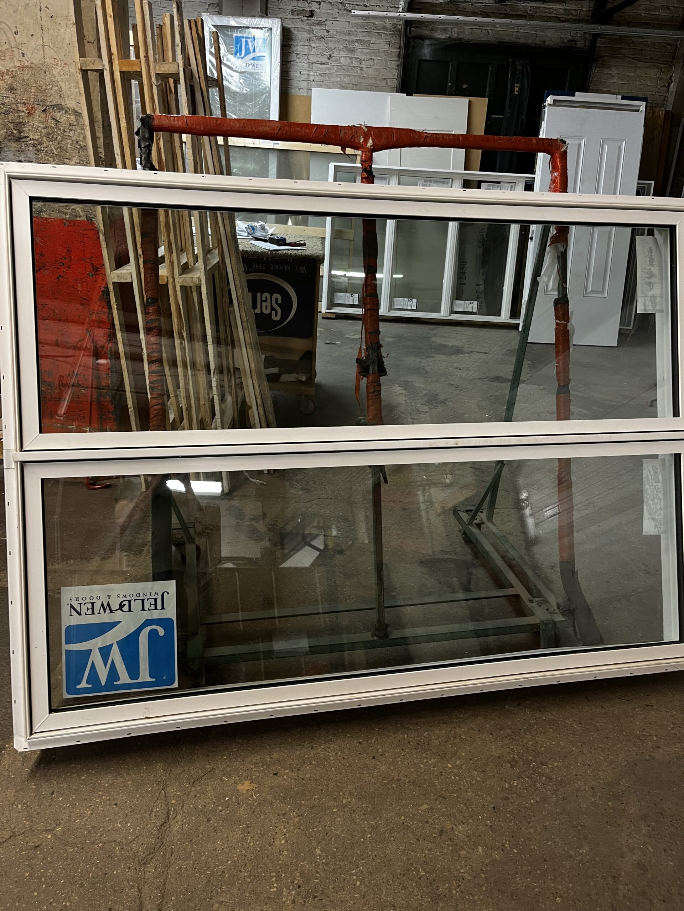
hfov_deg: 53.1
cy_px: 456
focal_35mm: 26
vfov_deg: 67.3
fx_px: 685
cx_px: 342
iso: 125
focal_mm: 5.1
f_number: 1.6
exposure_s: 1/42
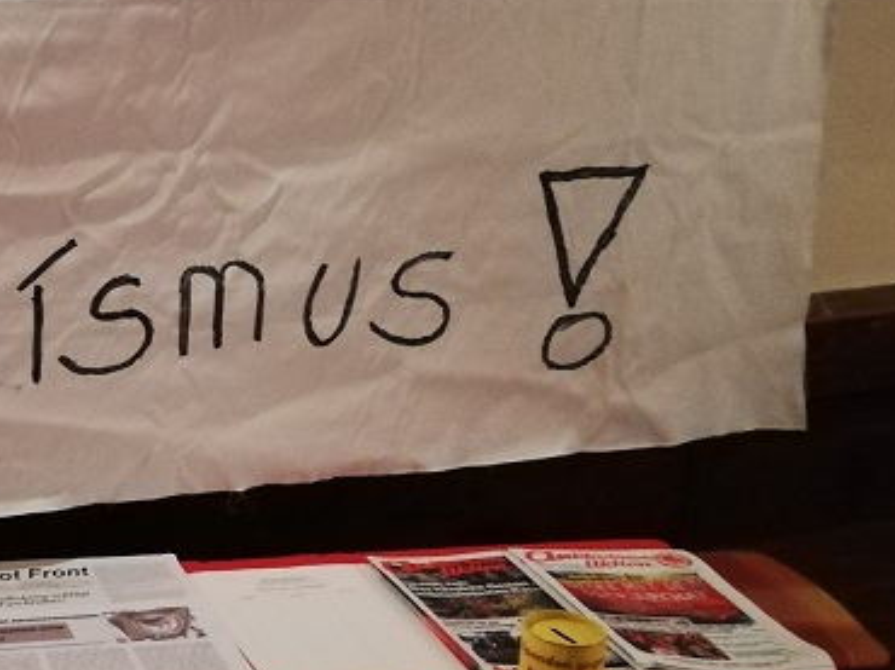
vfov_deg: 20.3
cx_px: -116
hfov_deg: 25.0
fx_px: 1860
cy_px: 196
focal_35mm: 72
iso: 800
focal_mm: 3.81
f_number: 2.2
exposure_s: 1/16.7
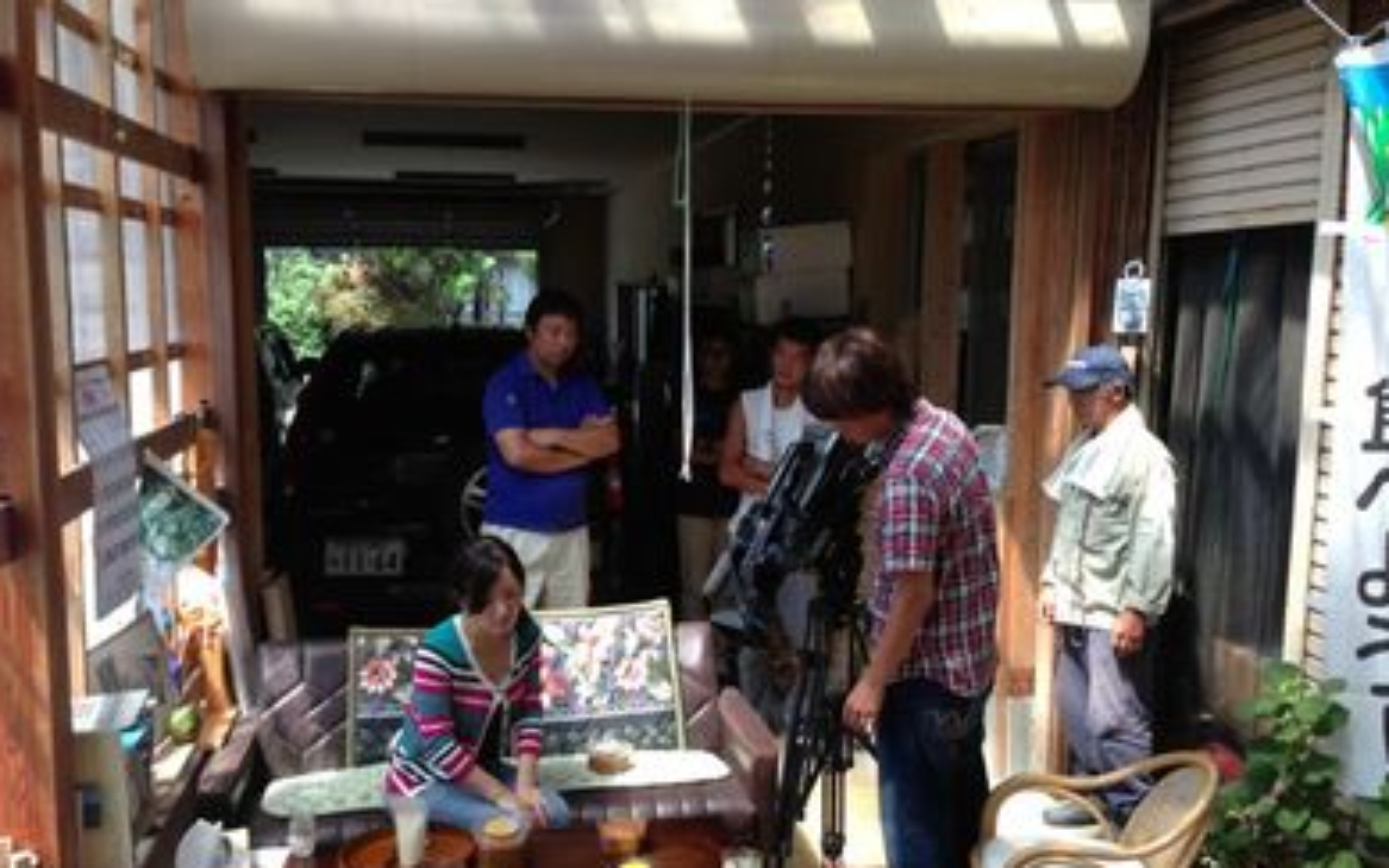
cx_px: 682
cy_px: 450
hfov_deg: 54.0
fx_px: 1363
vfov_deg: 35.3
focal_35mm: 36
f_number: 2.4
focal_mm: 4.13
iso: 50
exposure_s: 1/197
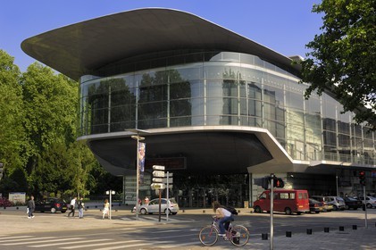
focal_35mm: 42
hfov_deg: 46.4
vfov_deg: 31.8
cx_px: 188
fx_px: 438
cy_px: 125
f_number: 7.1
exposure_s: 1/90
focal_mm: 28
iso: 100
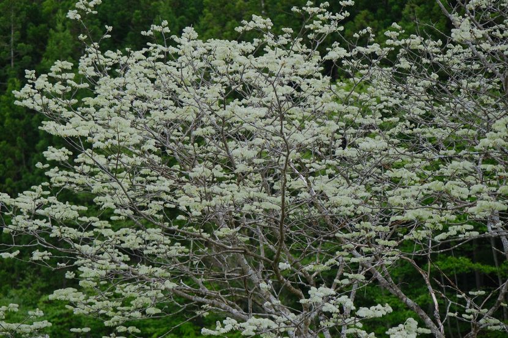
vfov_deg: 11.4
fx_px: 1693
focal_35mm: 120
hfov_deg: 17.1
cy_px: 169
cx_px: 254
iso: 320
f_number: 4
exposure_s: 1/400
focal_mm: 80
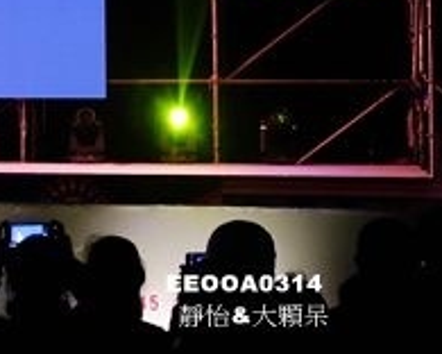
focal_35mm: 194
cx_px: -220
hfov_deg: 9.7
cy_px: -119
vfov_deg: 7.9
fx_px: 2538
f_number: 2.8
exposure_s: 1/40
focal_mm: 22.57
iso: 800
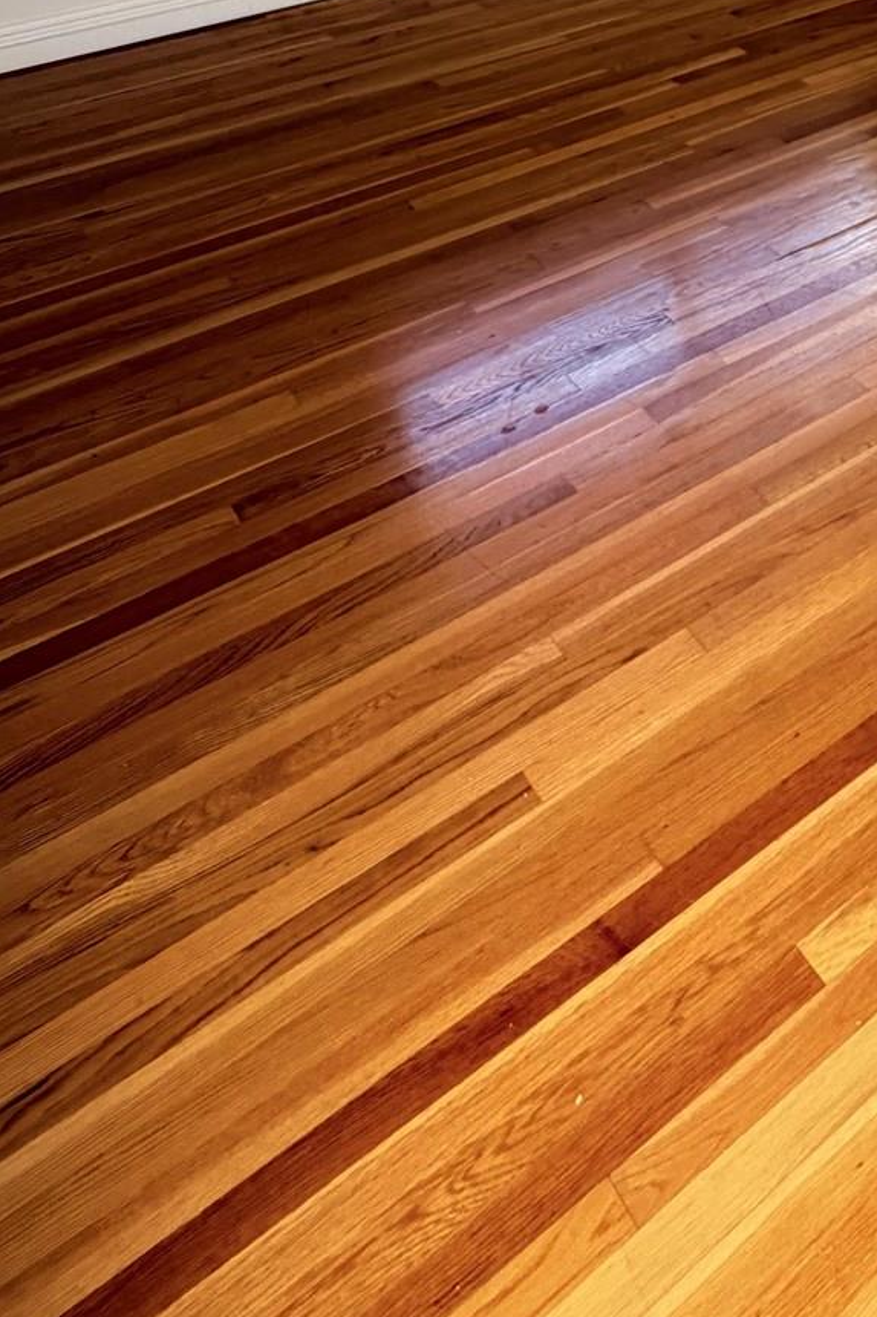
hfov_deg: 27.0
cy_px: -190
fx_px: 1426
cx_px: 1223
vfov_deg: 39.0
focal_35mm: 39
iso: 250
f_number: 2.2
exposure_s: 1/121
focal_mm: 2.22
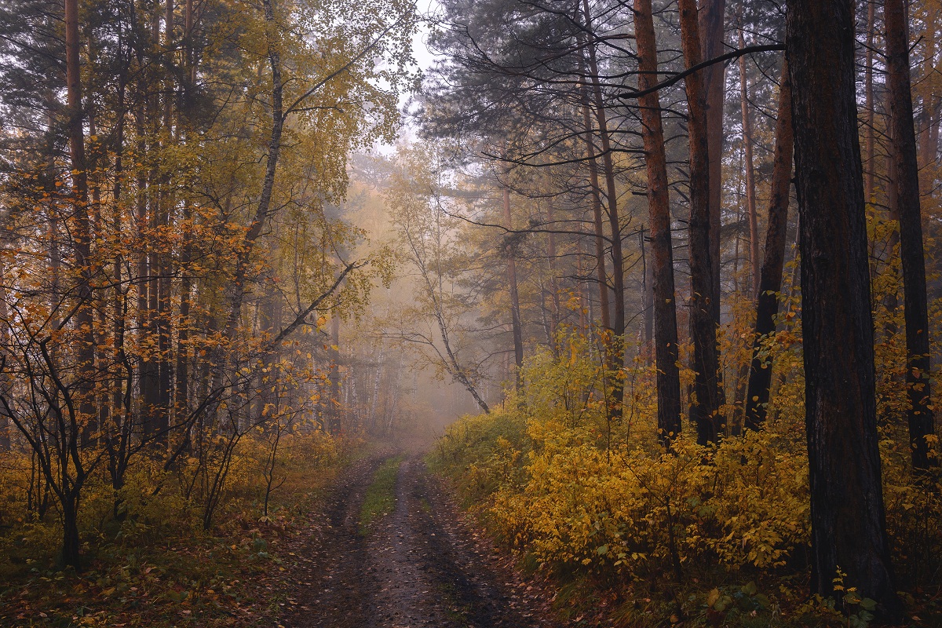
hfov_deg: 57.2
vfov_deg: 40.0
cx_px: 471
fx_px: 863
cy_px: 314
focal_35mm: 33
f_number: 4
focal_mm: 22
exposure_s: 1/100
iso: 200
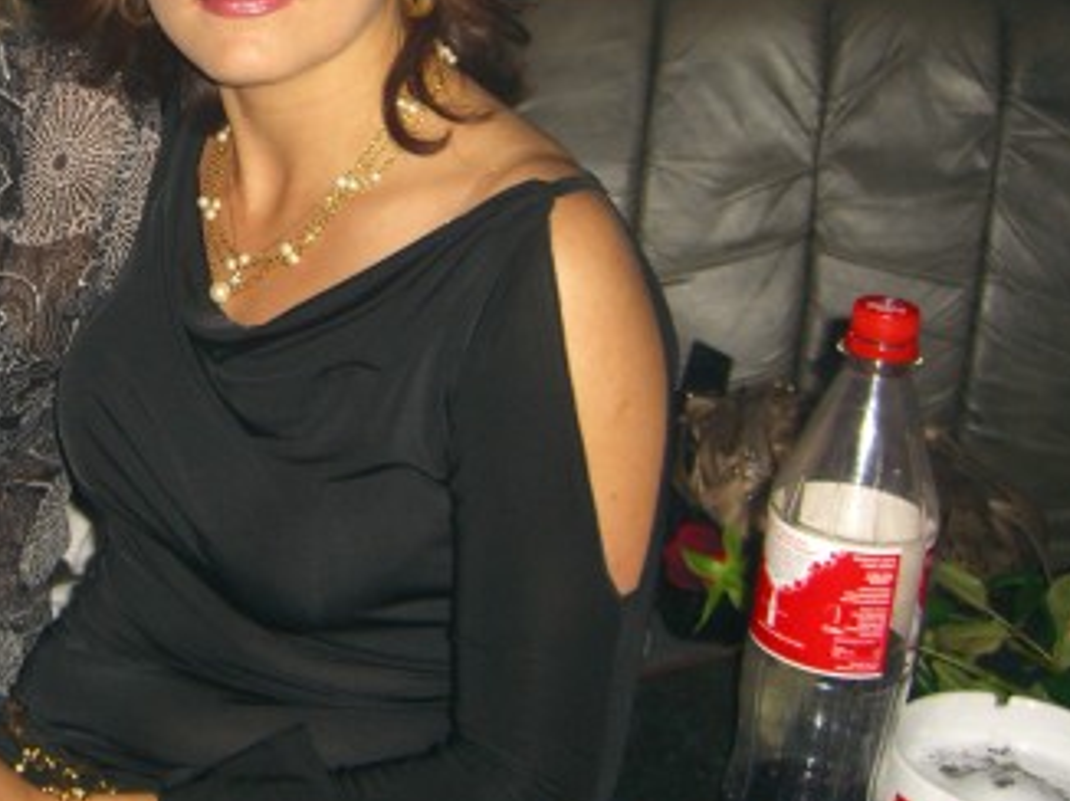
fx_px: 2162
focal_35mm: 70
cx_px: 158
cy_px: 118
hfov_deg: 27.0
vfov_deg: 20.7
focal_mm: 7.9
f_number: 2.8
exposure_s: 1/60
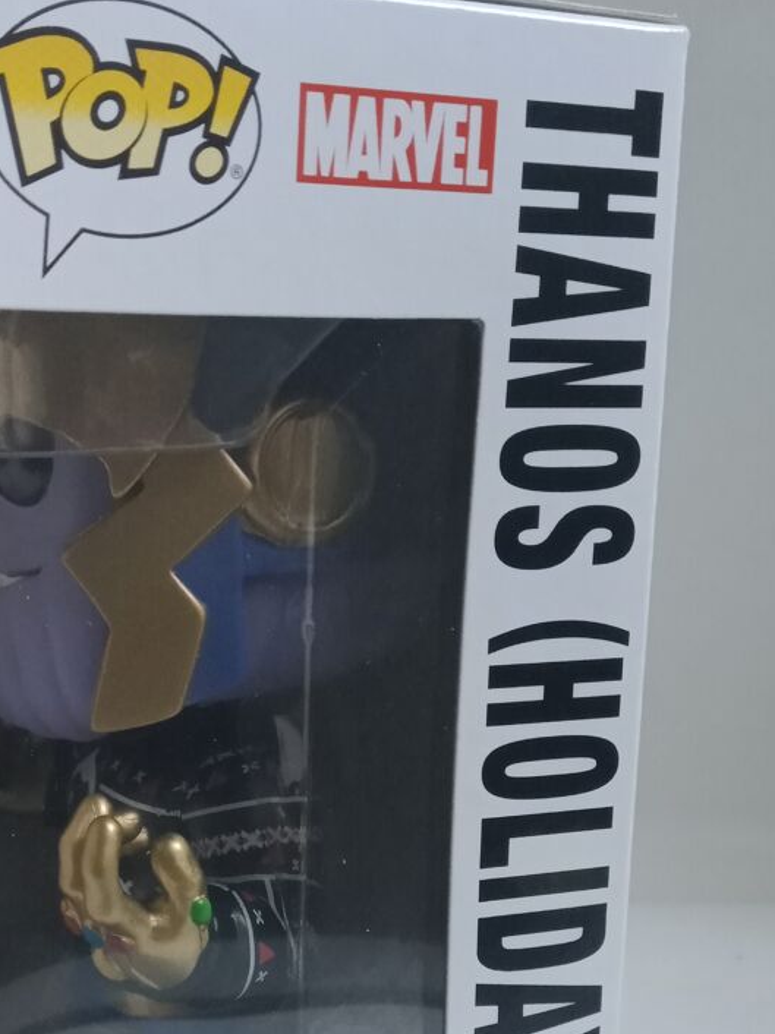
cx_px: 166
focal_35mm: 51
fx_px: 1523
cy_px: 736
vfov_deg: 36.9
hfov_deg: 28.0
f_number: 2
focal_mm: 3.54
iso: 613
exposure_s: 1/33.3
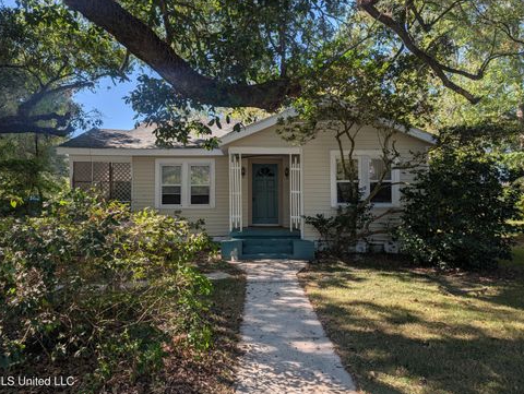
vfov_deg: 55.0
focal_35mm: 25
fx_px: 379
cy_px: 194
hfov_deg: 69.3
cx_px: 263
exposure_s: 1/1835
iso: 17
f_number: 1.68
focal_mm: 6.9
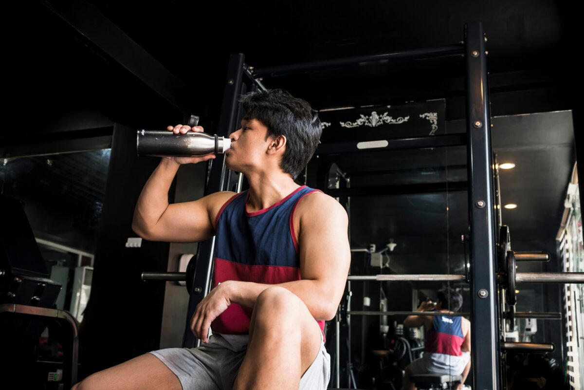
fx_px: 568
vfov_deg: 37.9
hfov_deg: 54.4
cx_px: 292
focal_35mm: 35
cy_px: 195
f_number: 4.5
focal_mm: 35
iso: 500
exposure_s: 1/100
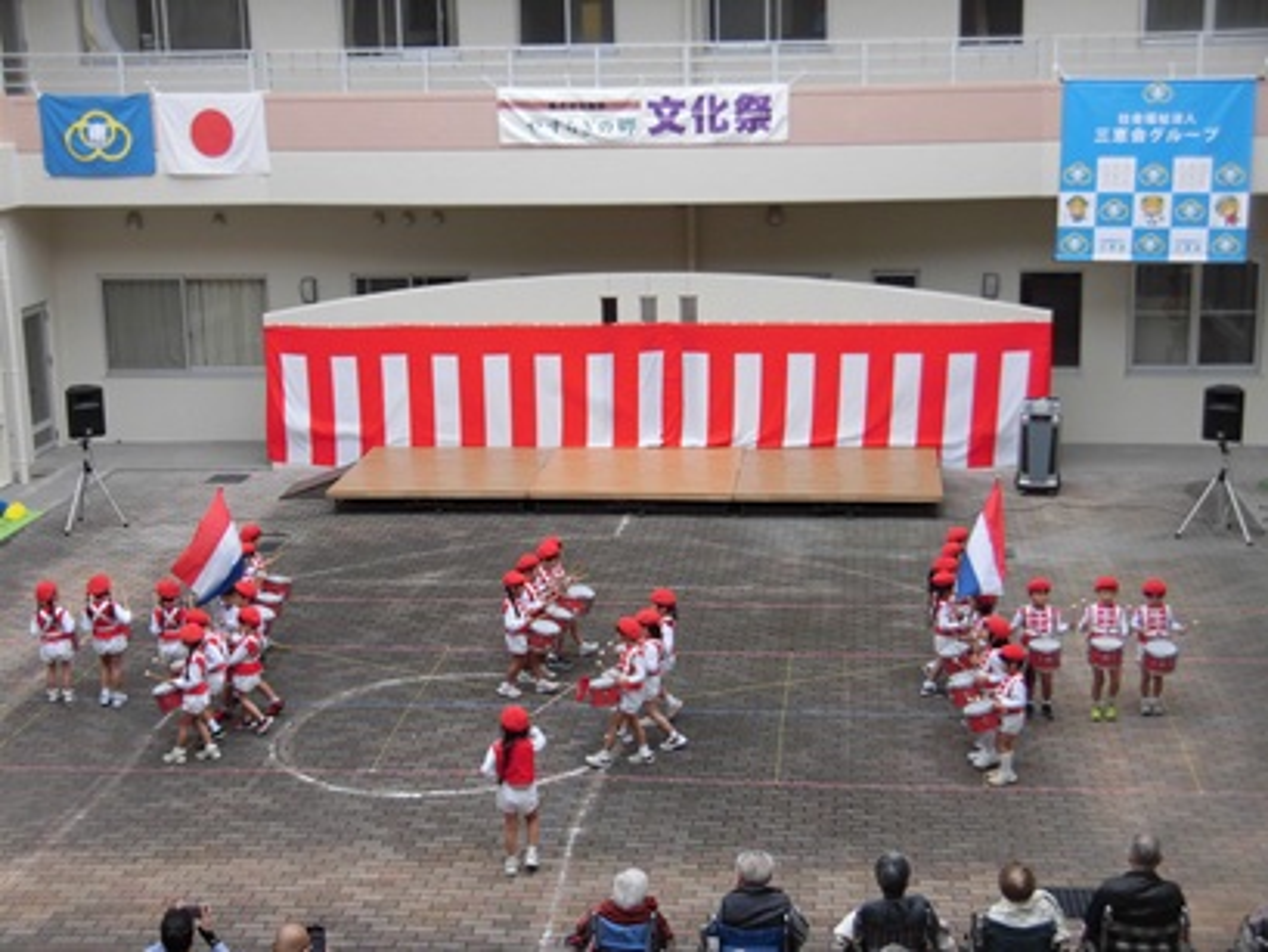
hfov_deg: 32.7
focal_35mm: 59
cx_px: 634
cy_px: 476
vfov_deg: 24.8
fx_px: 2162
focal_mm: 10.54
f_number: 4.2
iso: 100
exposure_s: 1/125
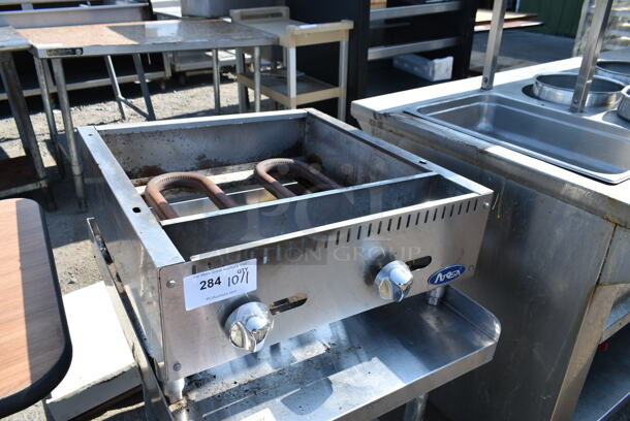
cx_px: 315
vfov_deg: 48.0
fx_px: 473
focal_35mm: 27
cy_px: 210
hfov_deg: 67.3
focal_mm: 18
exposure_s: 1/160
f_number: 6.3
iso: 100
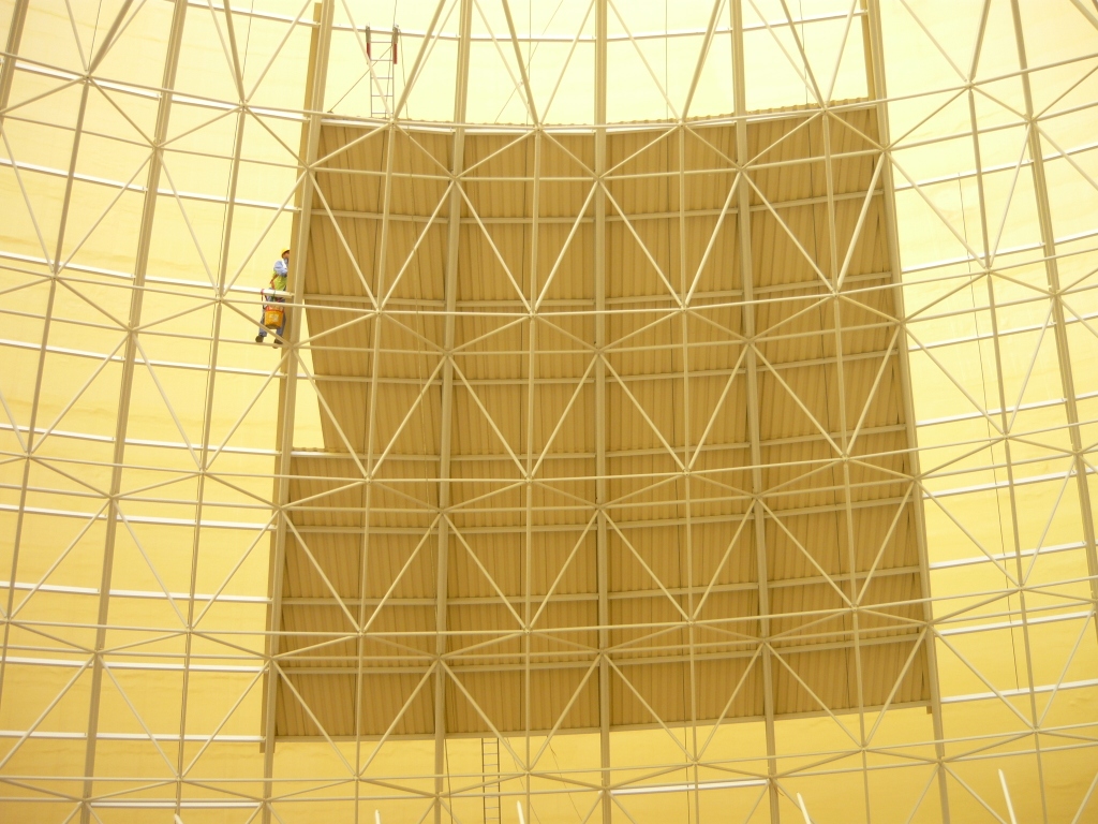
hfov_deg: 55.4
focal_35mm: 33
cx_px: 549
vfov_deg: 42.9
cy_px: 412
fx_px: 1047
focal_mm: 5.5
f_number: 2.8
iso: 100
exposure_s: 1/80
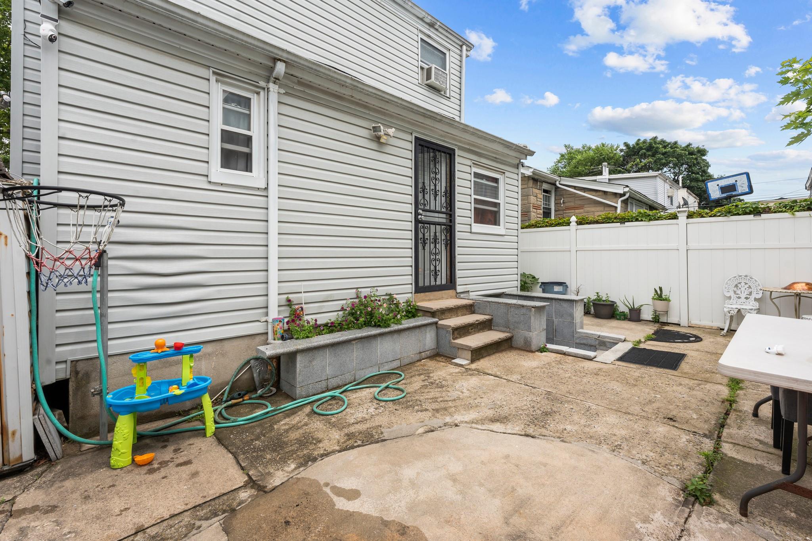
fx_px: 316
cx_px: 406
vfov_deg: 81.2
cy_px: 270
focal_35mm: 14
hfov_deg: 104.3
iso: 200
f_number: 10
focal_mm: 14
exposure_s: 1/320
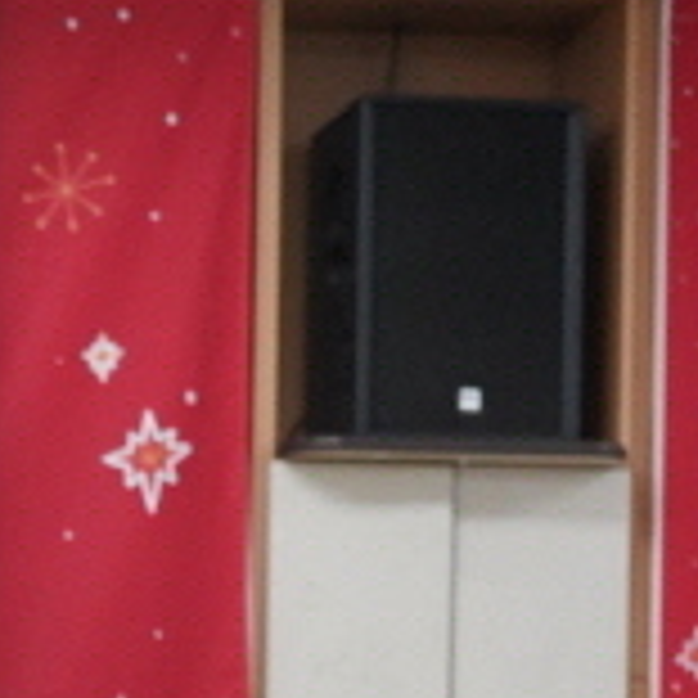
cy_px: 1518
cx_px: -955
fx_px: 5863
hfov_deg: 6.5
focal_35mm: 257
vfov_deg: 6.6
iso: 2500
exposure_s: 1/100
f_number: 6.3
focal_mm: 39
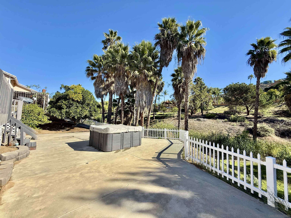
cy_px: 109
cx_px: 146
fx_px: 118
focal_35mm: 14
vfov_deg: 85.7
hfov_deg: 102.1
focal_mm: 2.22
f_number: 2.2
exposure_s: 1/734
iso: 64
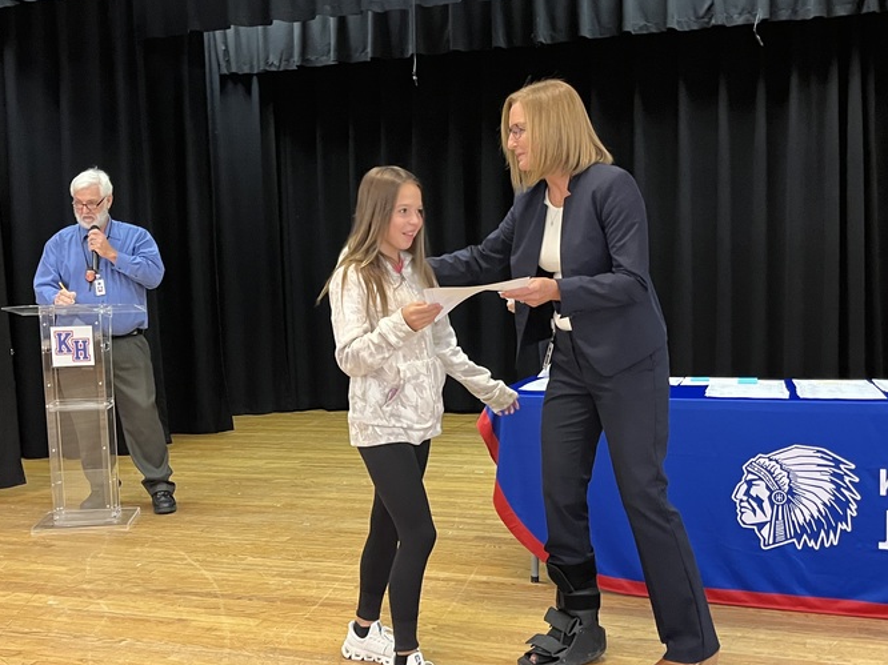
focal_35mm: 40
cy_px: 325
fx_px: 1026
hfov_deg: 46.8
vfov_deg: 35.9
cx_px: 432
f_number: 1.6
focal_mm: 5.1
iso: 500
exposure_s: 1/40
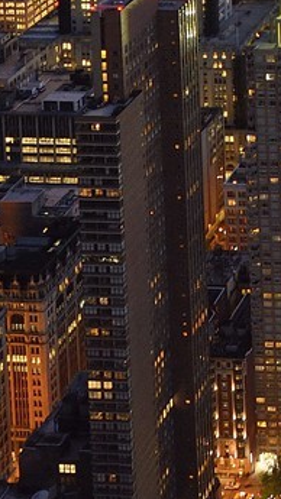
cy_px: -252
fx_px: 901
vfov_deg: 24.2
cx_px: 1012
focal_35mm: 68
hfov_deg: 9.3
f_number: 4
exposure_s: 1/6
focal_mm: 14
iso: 800
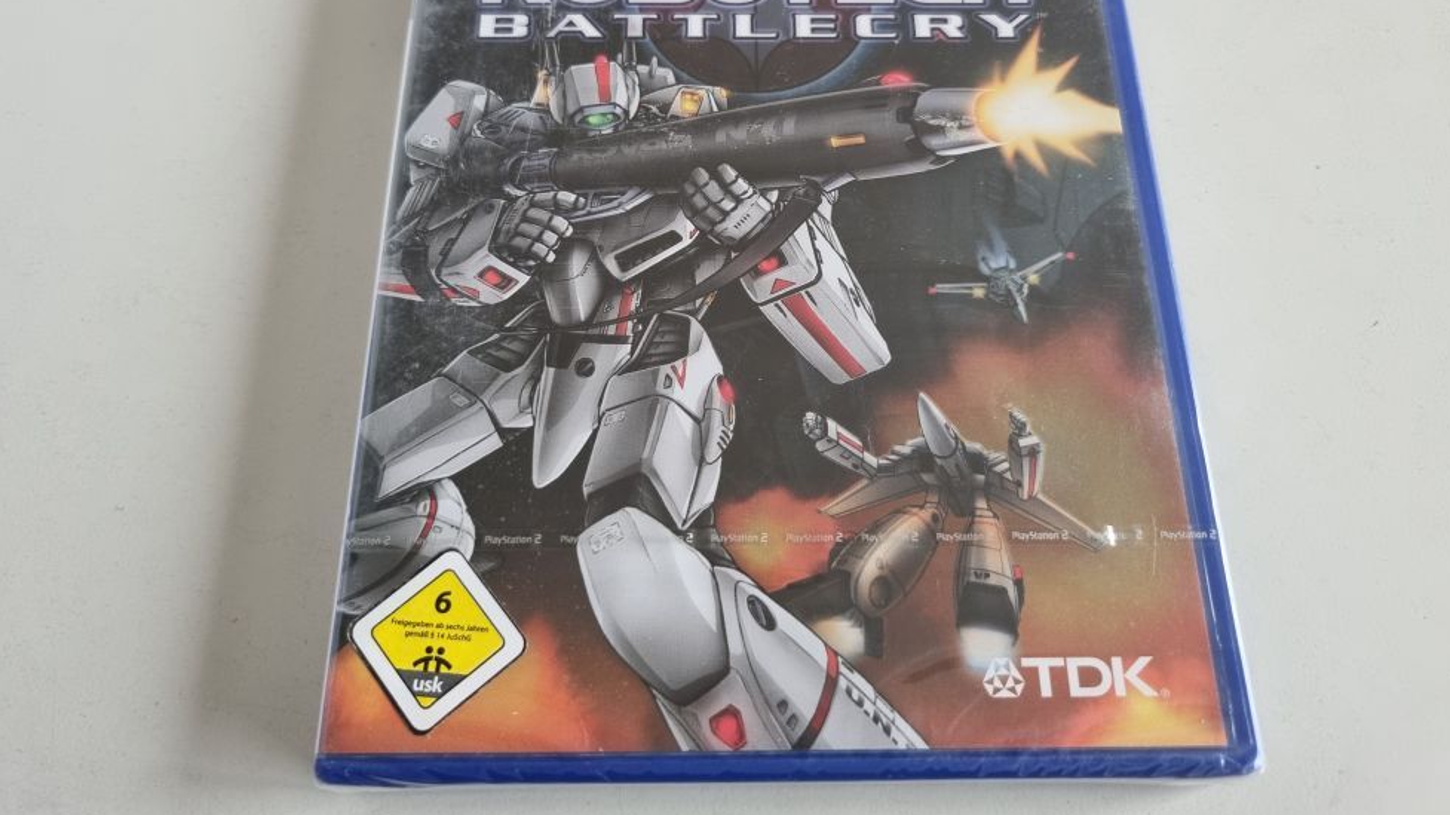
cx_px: 729
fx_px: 1115
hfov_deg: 66.1
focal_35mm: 29
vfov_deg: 39.8
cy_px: 287
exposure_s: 1/100
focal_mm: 5.4
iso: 200
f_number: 1.8
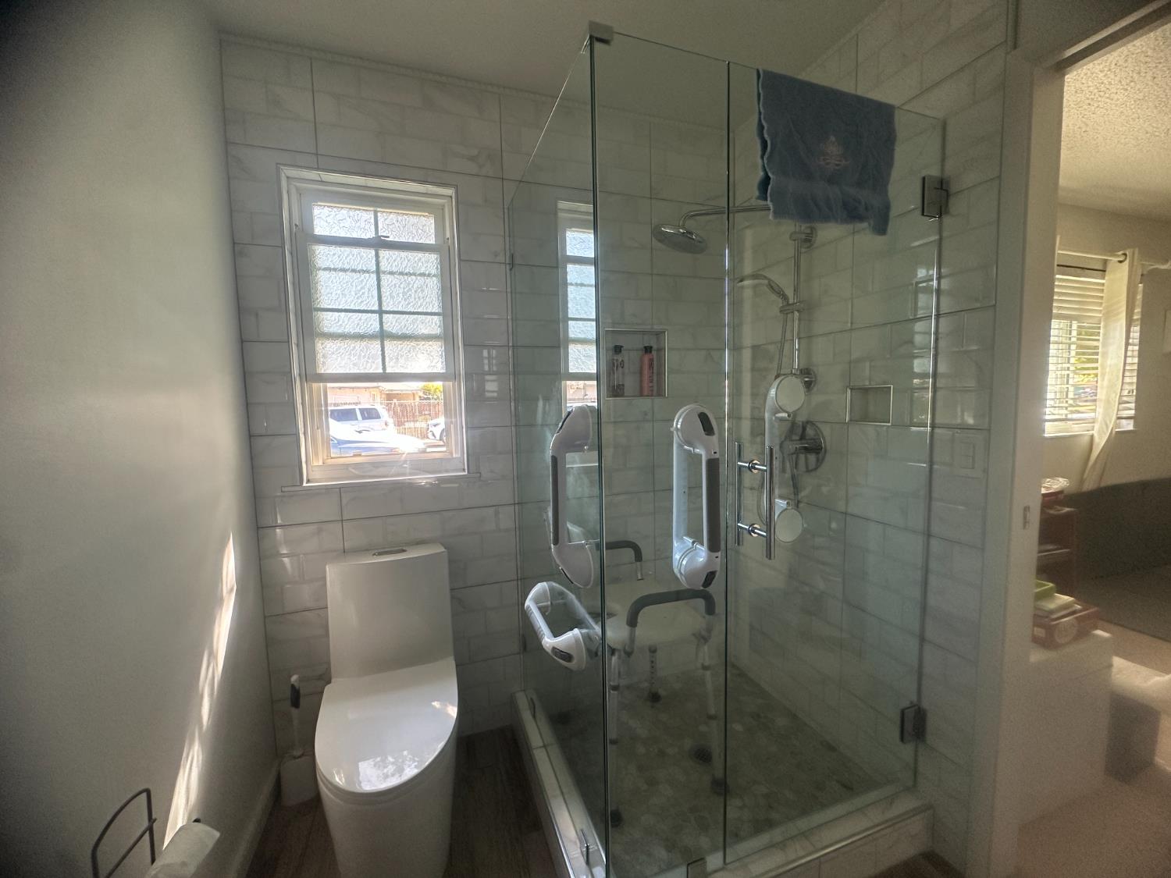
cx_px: 586
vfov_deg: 85.7
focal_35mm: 14
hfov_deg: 102.1
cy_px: 439
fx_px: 474
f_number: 2.2
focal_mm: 2.22
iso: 160
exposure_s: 1/99
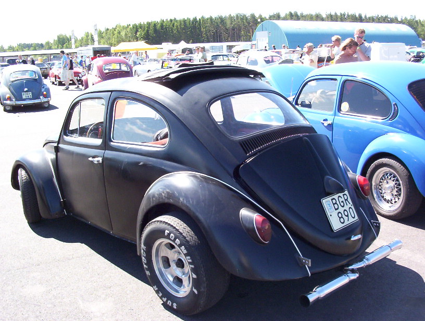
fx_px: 480
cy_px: 160
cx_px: 212
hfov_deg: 47.8
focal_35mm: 39
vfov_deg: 37.0
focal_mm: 6
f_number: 4.5
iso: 100
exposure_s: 1/151
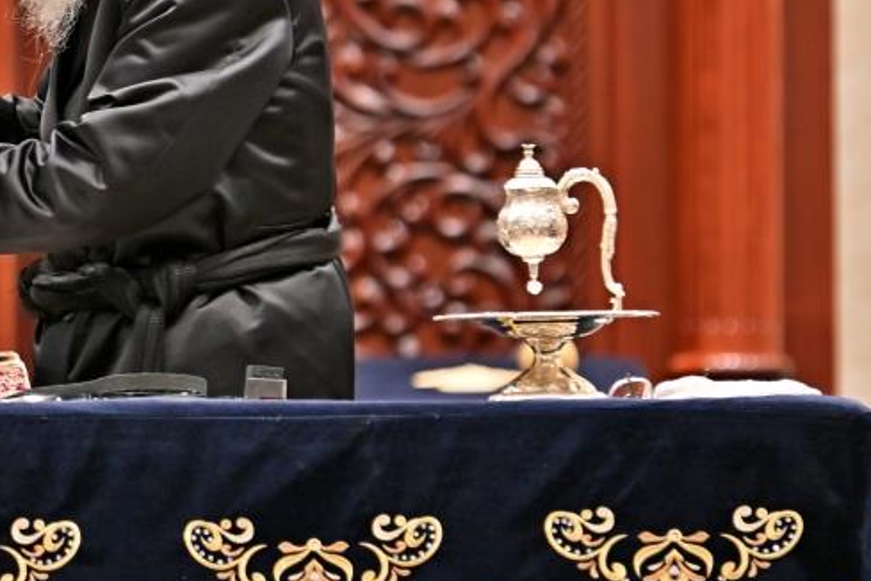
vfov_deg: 2.9
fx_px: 11395
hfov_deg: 4.4
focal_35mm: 471
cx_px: 5
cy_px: 34
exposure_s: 1/160
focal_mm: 150
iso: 250
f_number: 2.8
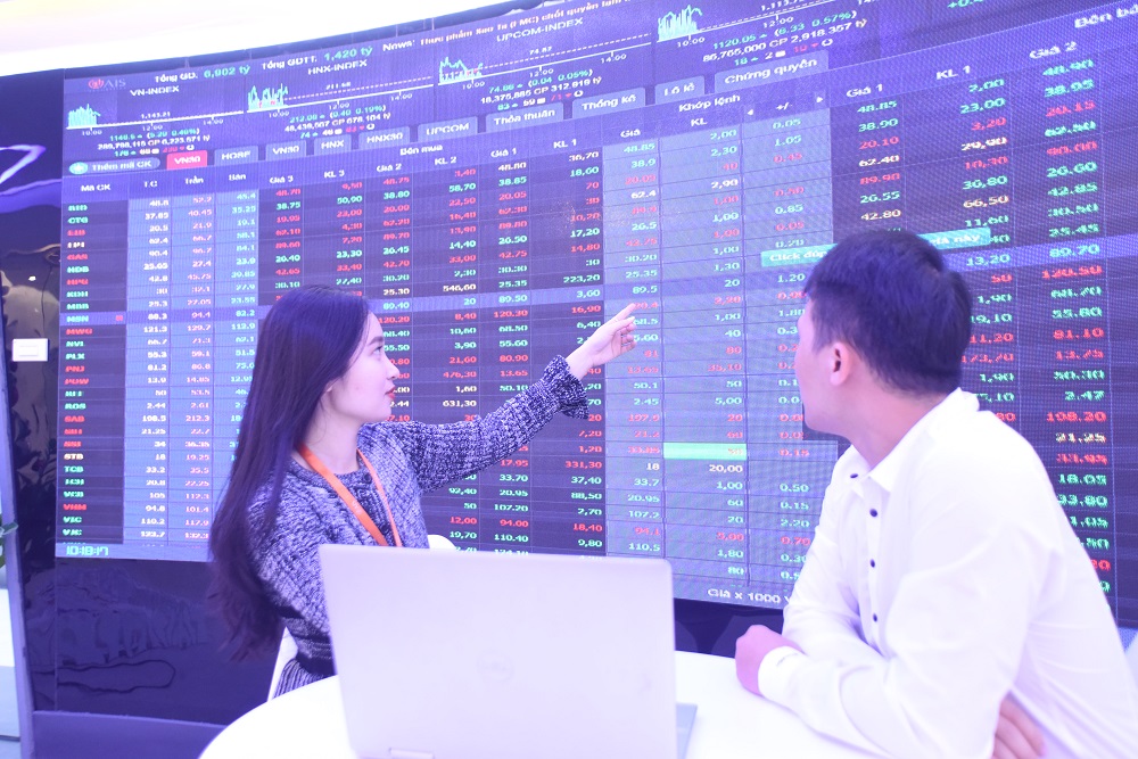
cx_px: 569
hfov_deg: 63.7
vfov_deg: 45.0
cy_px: 380
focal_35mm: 29
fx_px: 917
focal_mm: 29
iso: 4000
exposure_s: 1/160
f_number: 4
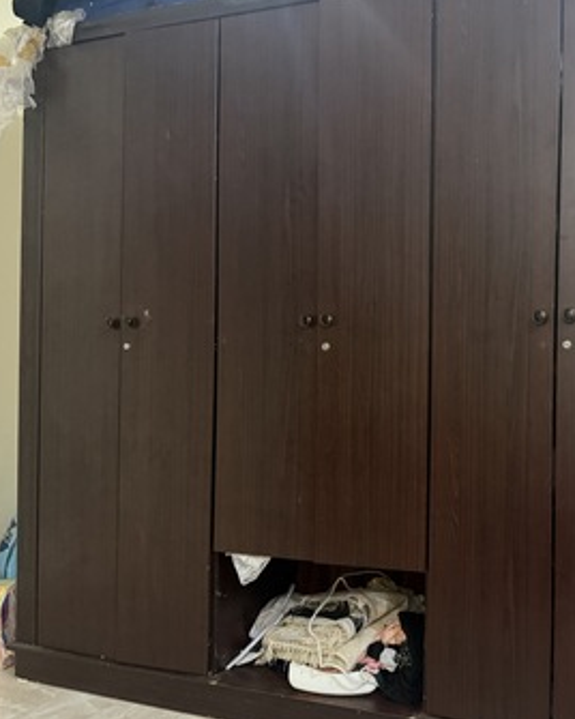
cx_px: 437
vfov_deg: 55.7
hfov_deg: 44.2
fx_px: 681
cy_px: 362
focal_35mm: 32
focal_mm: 6.76
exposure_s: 1/30
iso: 1000
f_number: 1.78
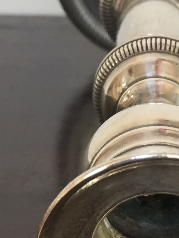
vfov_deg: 20.3
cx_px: 168
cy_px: 56
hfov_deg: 15.2
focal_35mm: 96
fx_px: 662
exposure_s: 1/33
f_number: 2.2
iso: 50
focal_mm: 4.15
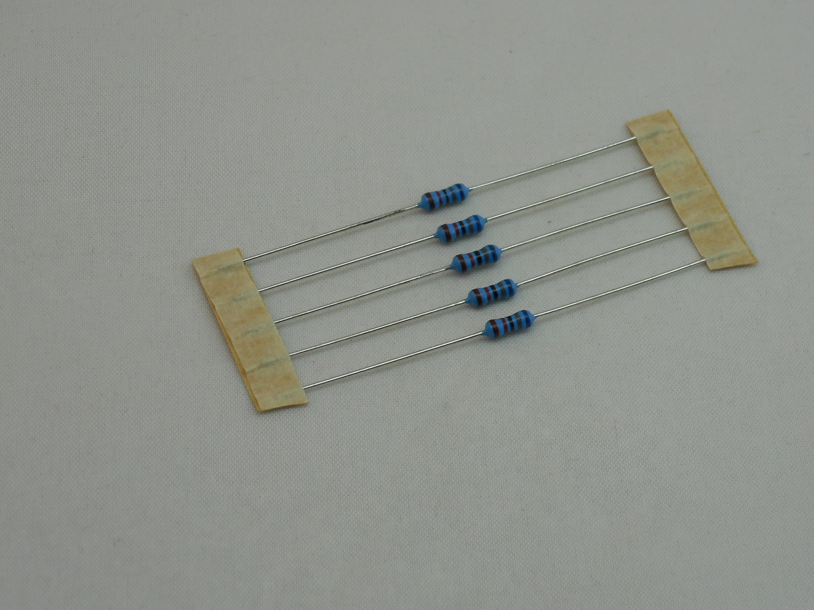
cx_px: 486
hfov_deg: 15.5
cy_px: 218
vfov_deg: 11.7
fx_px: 2986
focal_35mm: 127
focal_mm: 15.9
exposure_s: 1/60
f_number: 5.6
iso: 110
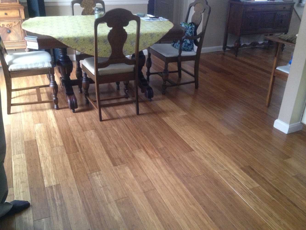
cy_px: 115
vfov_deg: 40.7
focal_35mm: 35
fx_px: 309
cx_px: 153
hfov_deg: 52.6
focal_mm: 4.28
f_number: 2.4
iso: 400
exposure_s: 1/16
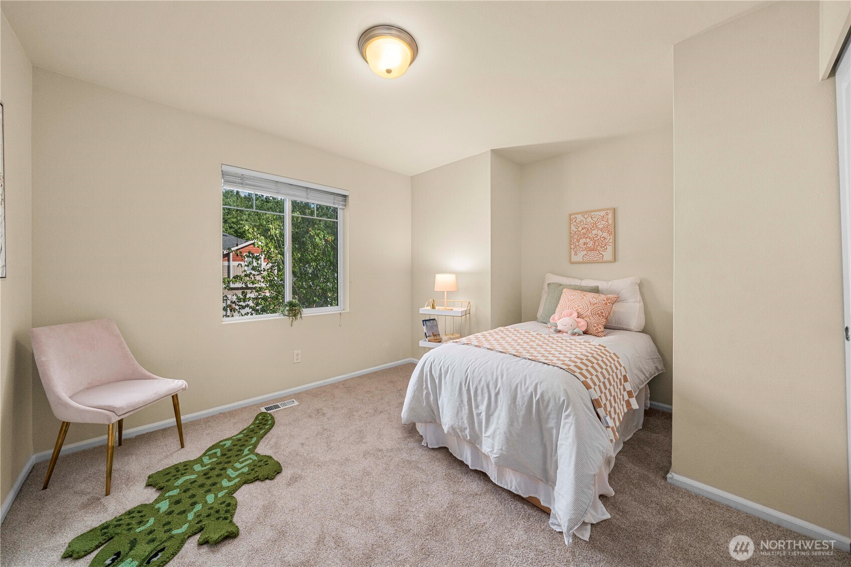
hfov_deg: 112.6
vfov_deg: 90.0
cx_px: 426
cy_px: 284
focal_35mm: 12
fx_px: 284
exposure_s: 1/30
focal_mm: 12
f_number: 8
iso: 640
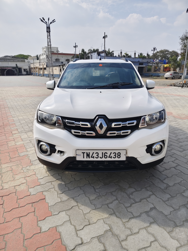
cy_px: 126
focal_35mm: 23
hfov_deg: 58.9
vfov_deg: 73.9
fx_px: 167
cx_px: 94
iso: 50
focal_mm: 5.56
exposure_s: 1/2439
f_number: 1.88
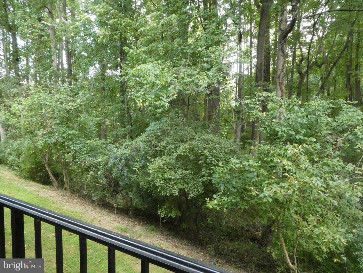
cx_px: 182
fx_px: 252
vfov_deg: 56.8
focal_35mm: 24
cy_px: 136
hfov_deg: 71.6
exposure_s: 1/100
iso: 1000
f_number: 4
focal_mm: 4.3
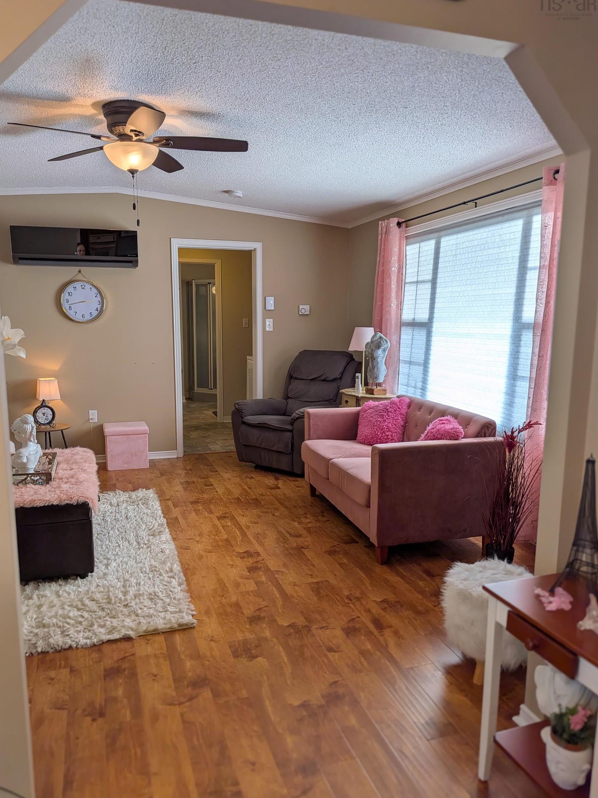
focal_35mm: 25
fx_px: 576
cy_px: 400
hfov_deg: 54.9
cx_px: 291
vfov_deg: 69.4
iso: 27
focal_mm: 4.53
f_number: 1.7
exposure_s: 1/182
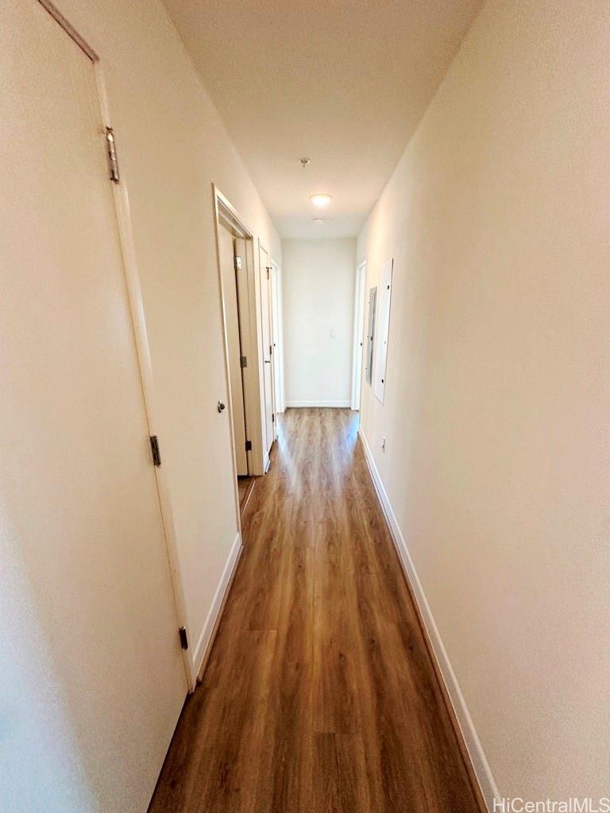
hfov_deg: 85.7
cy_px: 406
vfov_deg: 102.1
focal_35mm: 14
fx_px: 329
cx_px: 305
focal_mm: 2.22
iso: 250
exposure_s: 1/120
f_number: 2.2
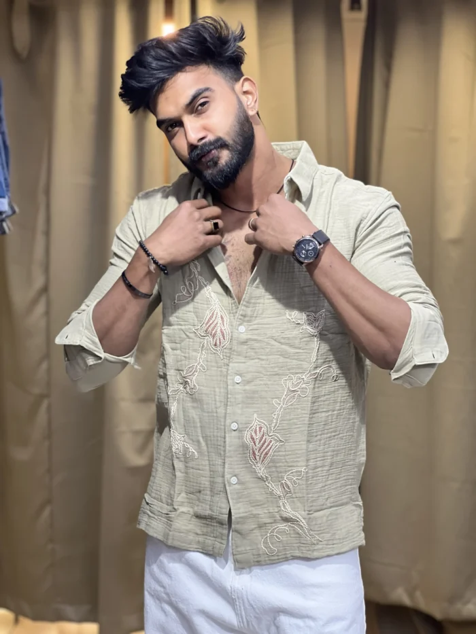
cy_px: 317
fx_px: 1411
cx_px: 238
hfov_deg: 19.1
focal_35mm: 77
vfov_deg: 25.3
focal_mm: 9
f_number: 2.8
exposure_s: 1/100
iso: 160
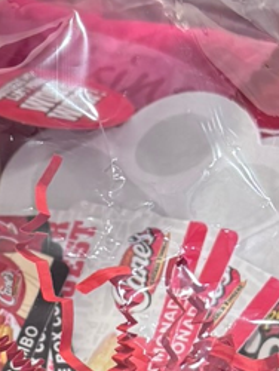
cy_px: 399
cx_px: -12
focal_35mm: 115
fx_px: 1234
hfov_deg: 12.7
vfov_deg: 16.6
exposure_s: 1/60
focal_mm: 6.76
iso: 320
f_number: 1.78
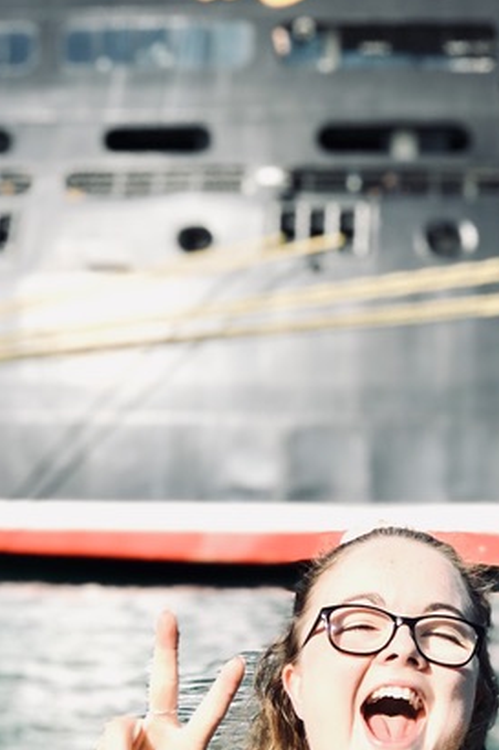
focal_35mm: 148
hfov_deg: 9.2
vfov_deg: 13.8
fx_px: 3080
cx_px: 437
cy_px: 547
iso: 20
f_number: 2.8
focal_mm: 6.6
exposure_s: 1/704
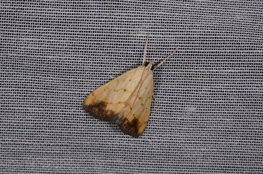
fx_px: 929
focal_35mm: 128
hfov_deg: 16.1
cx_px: 132
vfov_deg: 10.7
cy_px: 87
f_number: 25
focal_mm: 85
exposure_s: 1/60
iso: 100
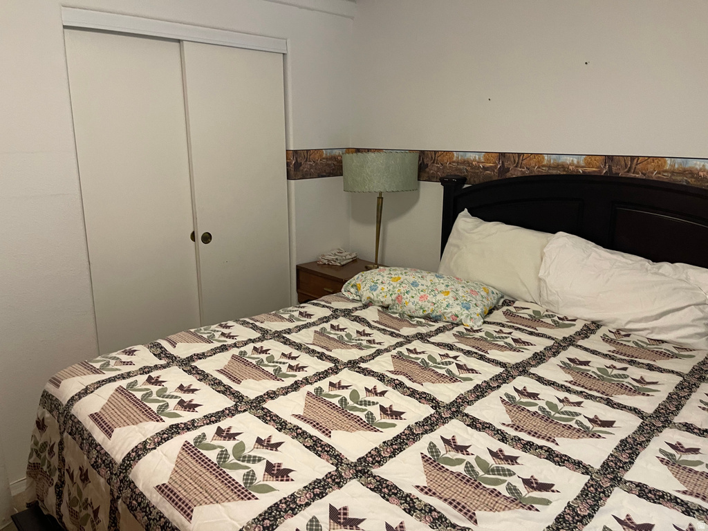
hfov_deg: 69.4
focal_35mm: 25
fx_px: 511
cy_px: 266
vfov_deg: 54.9
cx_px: 354
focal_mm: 5.1
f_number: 1.6
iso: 200
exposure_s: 1/60
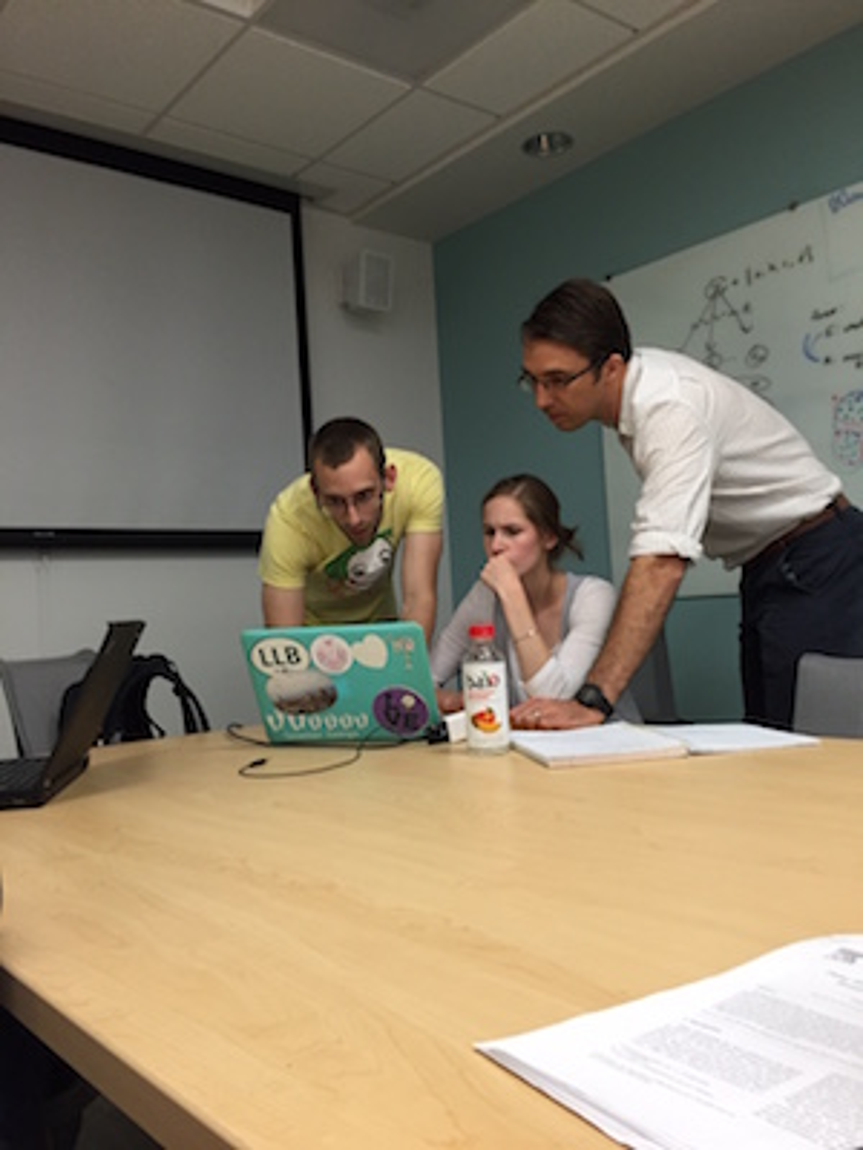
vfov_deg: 61.7
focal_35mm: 29
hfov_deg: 48.2
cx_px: 432
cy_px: 575
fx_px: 964
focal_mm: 4.15
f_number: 2.2
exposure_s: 1/30
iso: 125
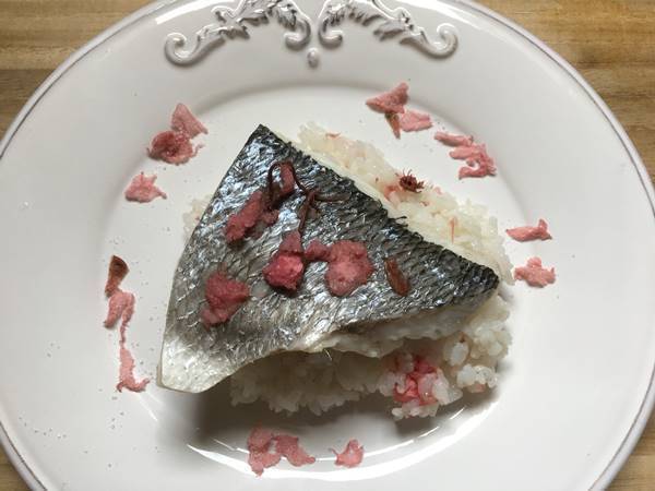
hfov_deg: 61.7
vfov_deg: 48.2
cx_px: 328
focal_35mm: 29
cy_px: 246
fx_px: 549
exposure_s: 1/100
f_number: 2.2
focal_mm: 4.15
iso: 40
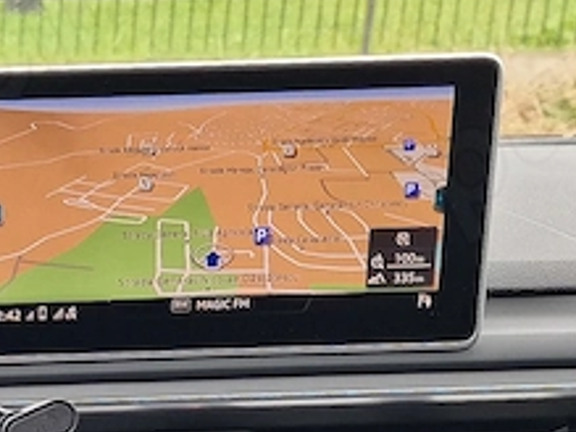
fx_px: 1746
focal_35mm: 105
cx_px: -221
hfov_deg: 17.3
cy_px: 719
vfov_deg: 13.0
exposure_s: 1/180
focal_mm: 6.4
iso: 50
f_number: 1.8
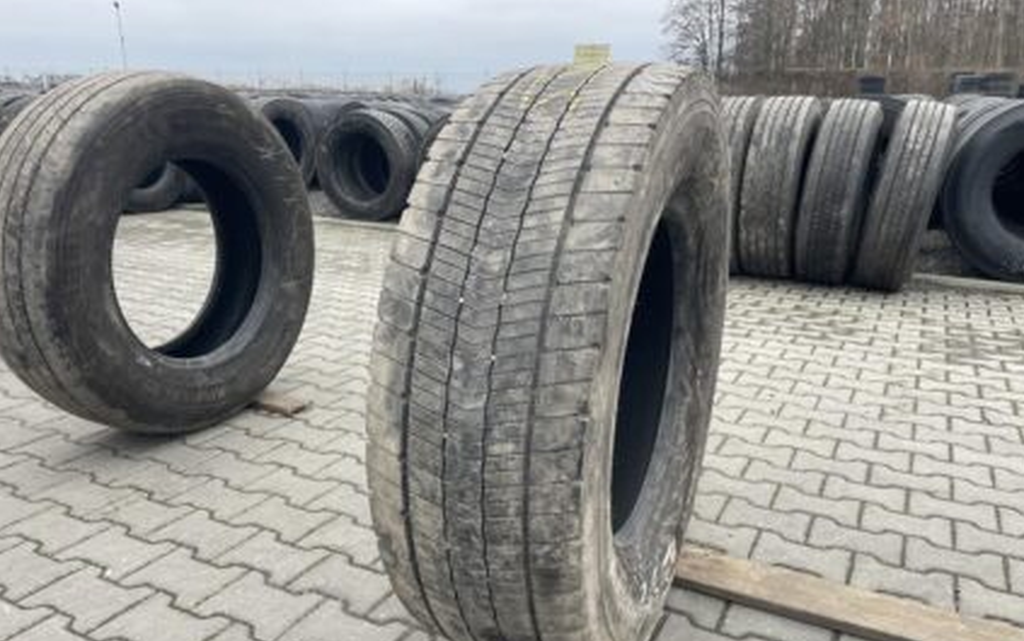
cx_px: 513
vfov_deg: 44.5
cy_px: 369
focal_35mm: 28
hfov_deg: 66.4
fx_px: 782
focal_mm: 4.2
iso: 125
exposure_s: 1/117
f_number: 1.6
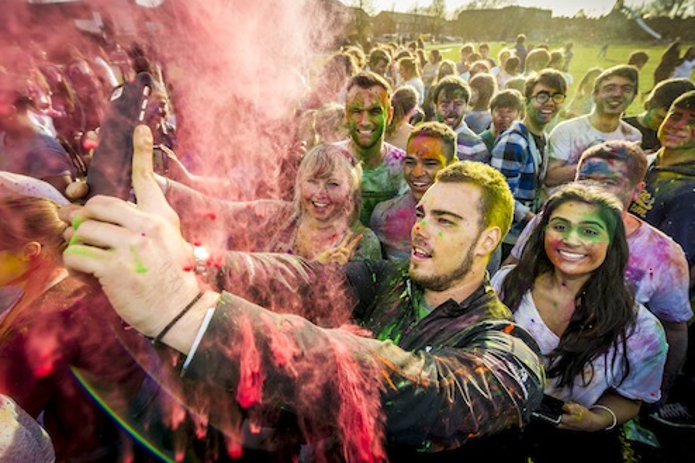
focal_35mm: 17
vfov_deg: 70.1
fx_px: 328
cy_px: 202
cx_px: 339
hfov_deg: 93.3
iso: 1250
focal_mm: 15
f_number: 5.6
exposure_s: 1/1000
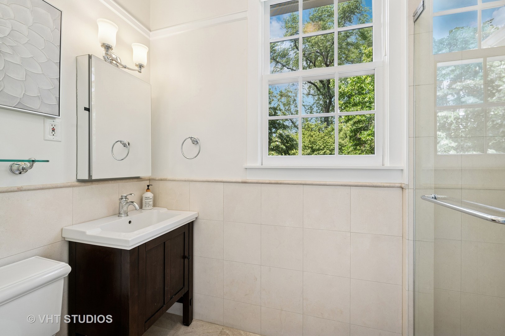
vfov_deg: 81.1
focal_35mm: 14
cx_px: 252
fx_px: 196
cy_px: 168
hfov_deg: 104.3
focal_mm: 14
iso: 200
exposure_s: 1/10
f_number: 9.5
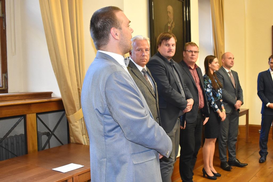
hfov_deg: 47.9
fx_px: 307
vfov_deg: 33.0
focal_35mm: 40
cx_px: 136
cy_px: 91
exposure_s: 1/60
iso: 2200
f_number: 5.6
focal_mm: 27
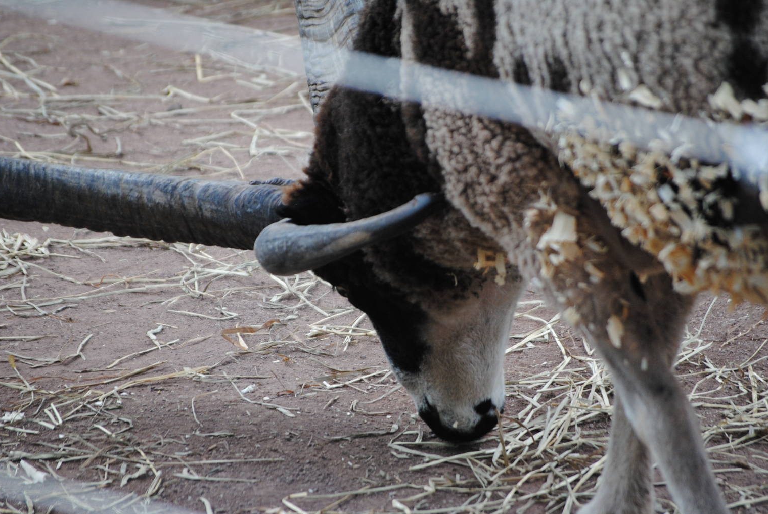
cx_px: 398
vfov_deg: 5.8
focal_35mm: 237
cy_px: 270
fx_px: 5062
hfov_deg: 8.7
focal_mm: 150
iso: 400
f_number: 5
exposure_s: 1/320
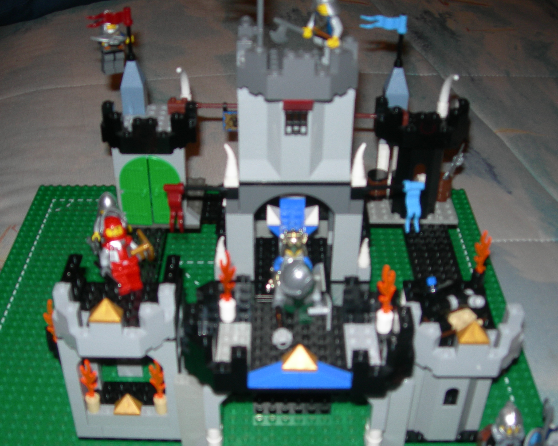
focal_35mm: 48
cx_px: 280
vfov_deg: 31.4
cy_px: 268
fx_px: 793
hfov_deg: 38.8
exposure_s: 1/60.1
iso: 50
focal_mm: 7.8
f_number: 2.8
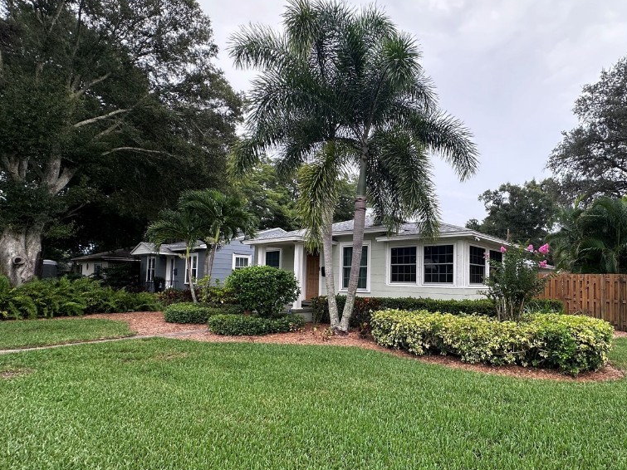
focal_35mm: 19
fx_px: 344
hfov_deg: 82.2
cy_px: 267
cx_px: 411
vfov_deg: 68.3
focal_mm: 2.22
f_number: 2.2
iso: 40
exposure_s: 1/151
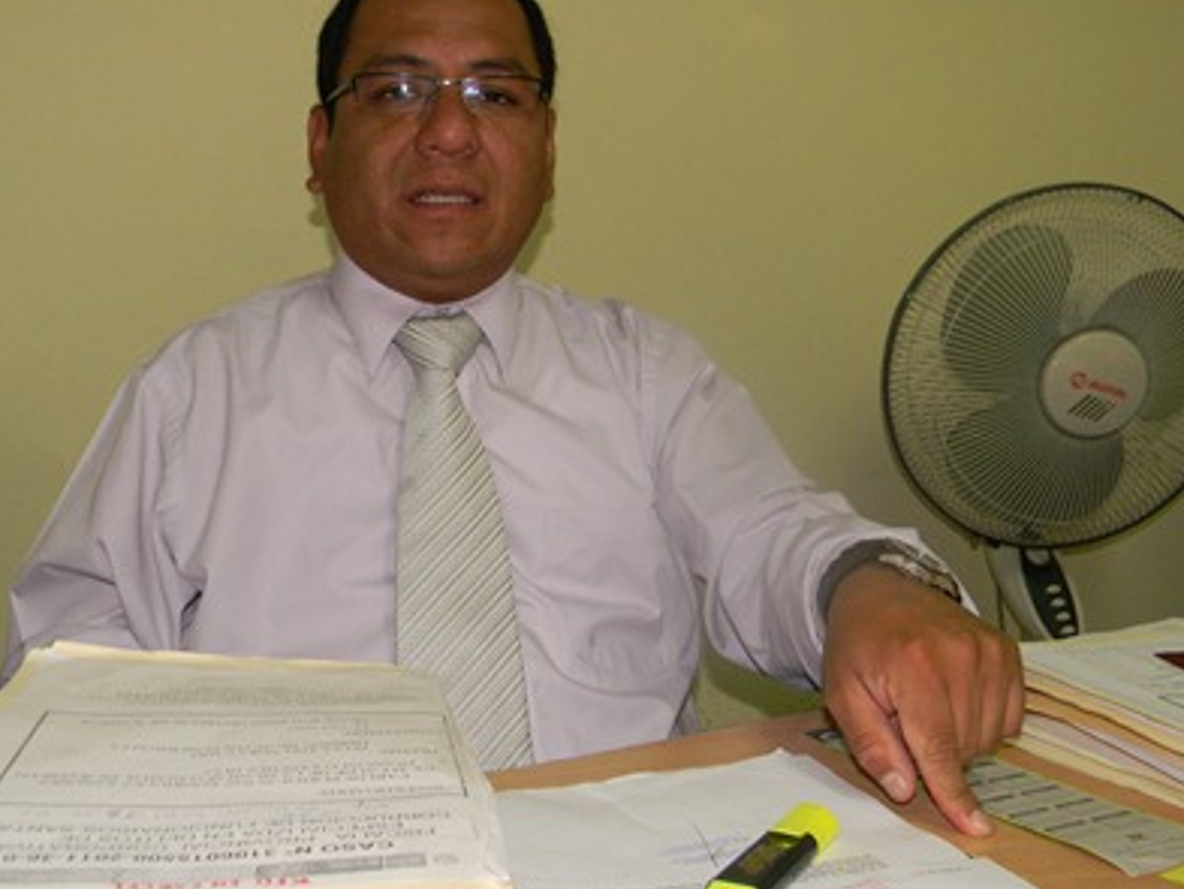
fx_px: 1403
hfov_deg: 45.7
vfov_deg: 35.1
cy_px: 416
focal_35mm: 41
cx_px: 515
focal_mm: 6.4
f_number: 3.7
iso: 200
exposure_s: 1/30
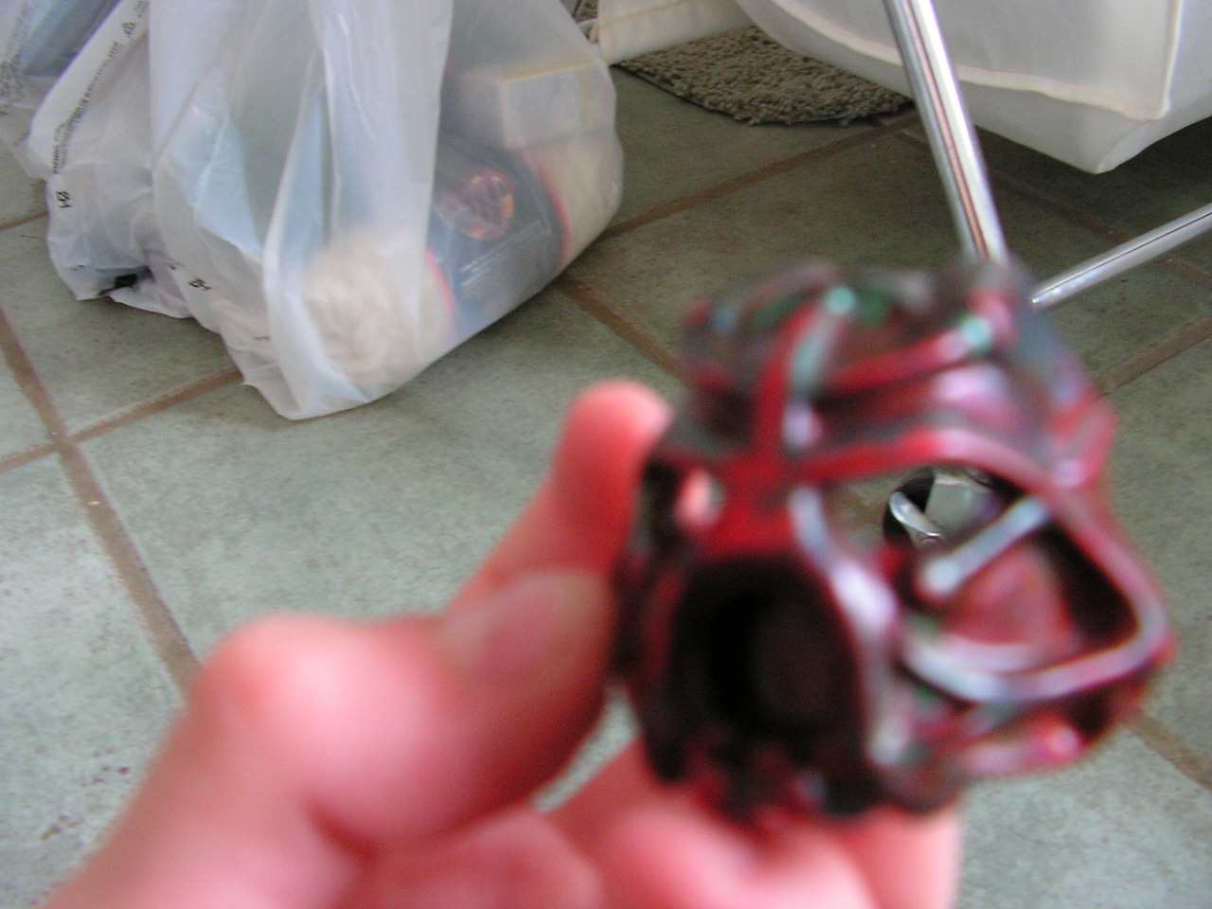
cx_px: 606
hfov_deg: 51.4
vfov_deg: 39.7
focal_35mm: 36
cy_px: 454
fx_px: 1260
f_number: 3.2
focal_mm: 6
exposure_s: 1/13
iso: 200
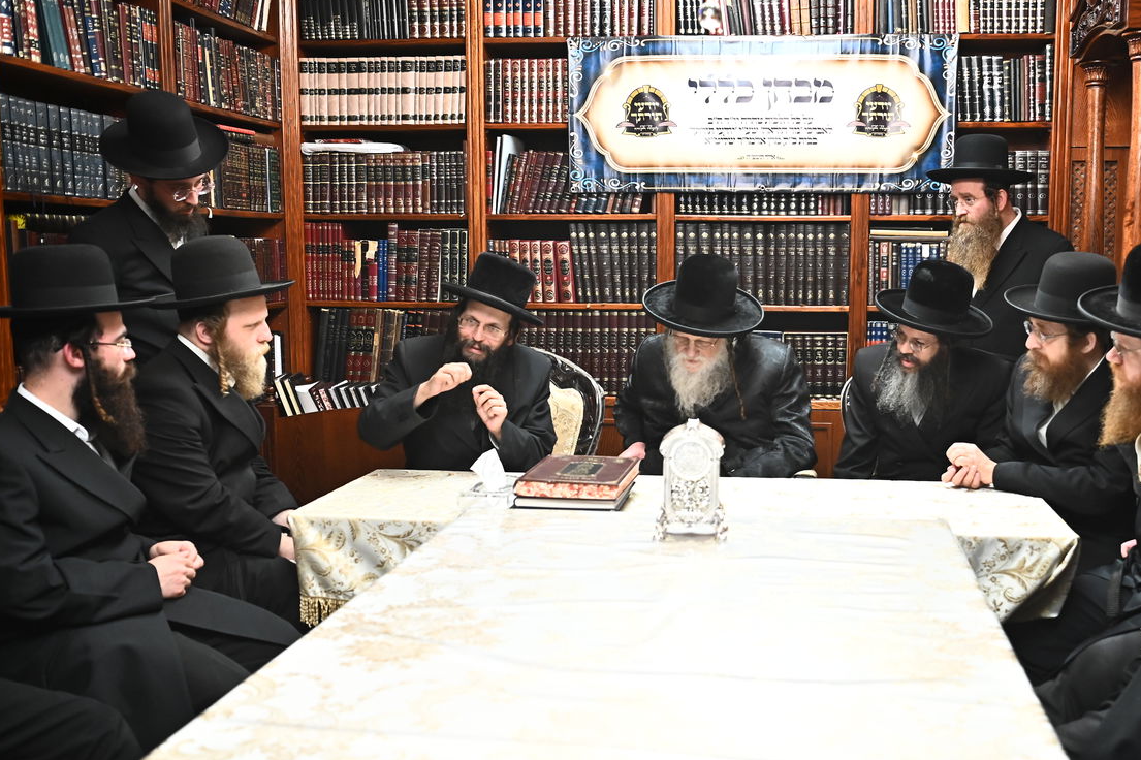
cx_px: 715
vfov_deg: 35.0
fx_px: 1204
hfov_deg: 50.2
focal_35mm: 38
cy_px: 409
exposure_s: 1/200
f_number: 3.5
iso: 2500
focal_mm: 30
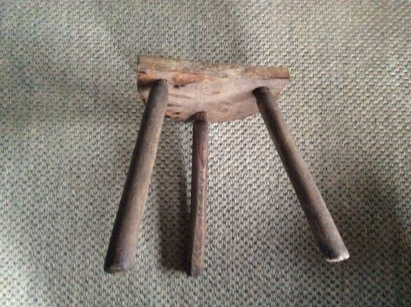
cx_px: 206
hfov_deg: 56.9
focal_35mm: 32
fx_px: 379
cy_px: 154
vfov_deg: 44.1
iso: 800
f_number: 2.4
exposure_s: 1/15
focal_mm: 3.3
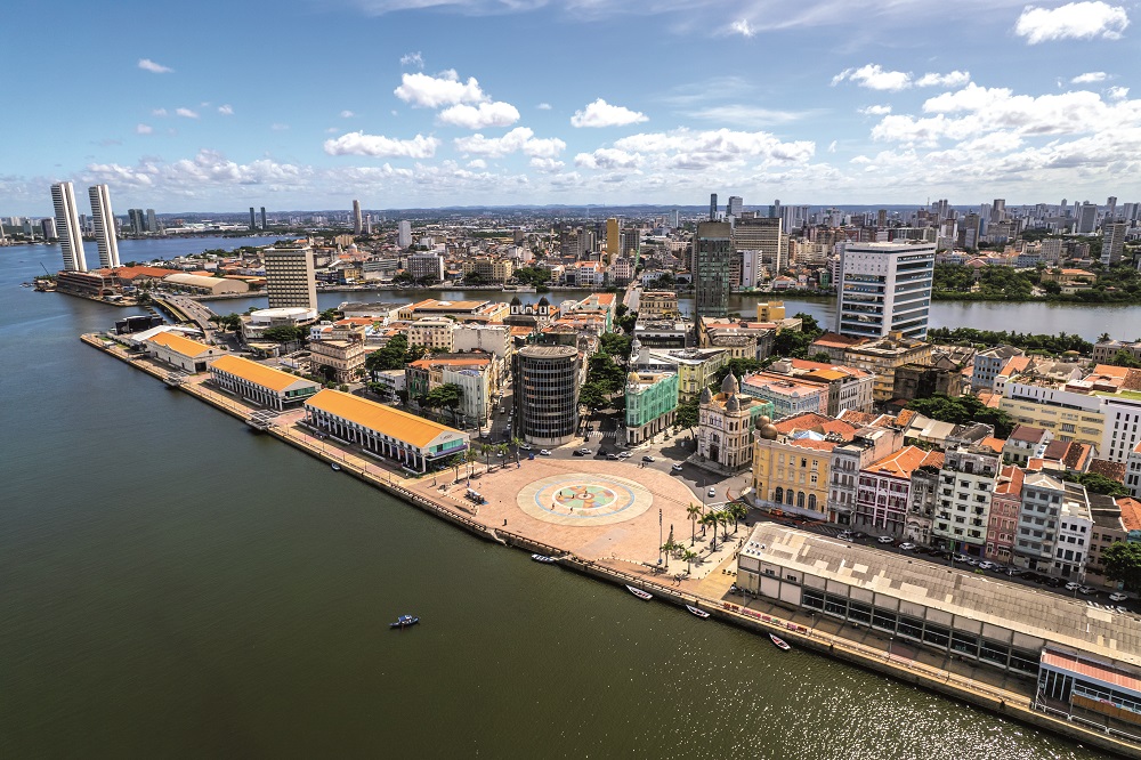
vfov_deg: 57.2
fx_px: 697
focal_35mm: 22
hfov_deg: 78.6
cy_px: 380
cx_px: 570
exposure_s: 1/160
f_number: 2.8
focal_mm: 8.38
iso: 100
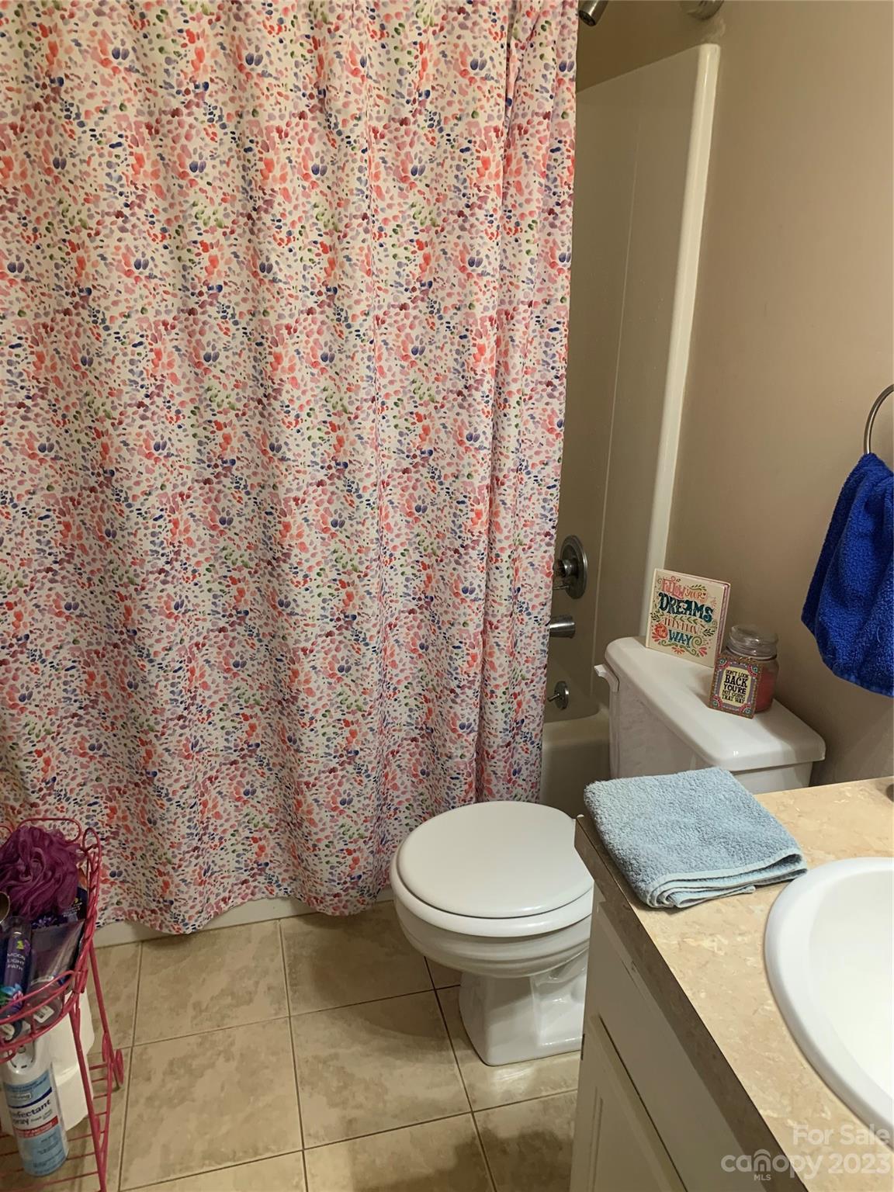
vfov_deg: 67.3
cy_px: 596
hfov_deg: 53.1
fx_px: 895
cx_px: 447
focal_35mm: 26
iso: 125
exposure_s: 1/60
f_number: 1.8
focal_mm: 4.25
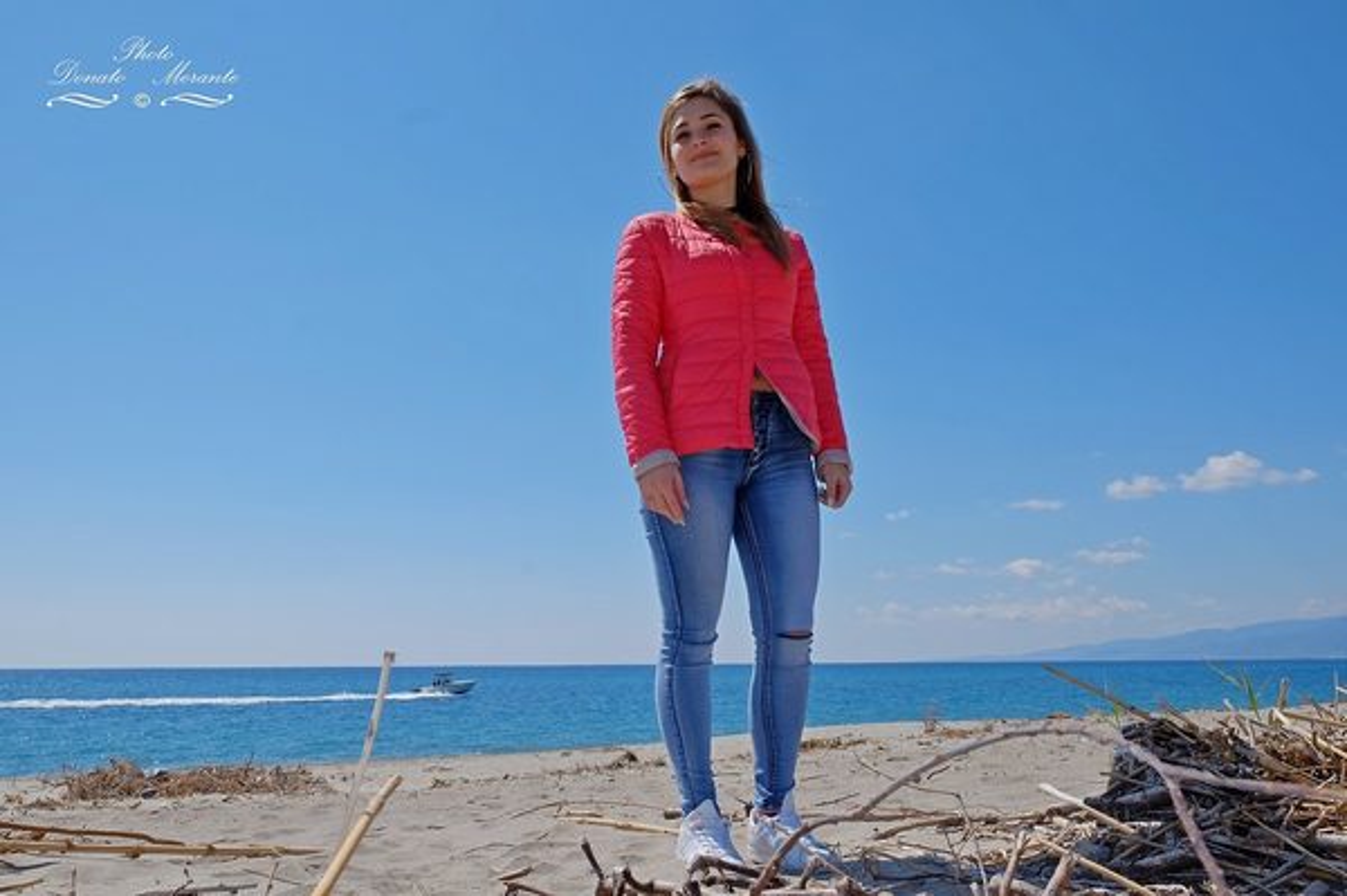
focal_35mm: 29
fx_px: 1084
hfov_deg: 63.7
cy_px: 448
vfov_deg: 44.9
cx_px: 674
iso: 200
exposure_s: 1/180
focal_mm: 19.4
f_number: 16
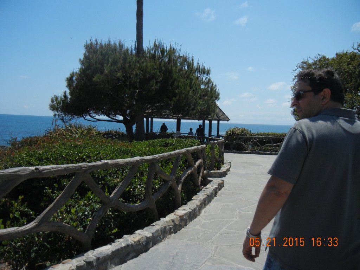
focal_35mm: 30
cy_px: 135
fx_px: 312
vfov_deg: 46.8
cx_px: 180
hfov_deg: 60.0
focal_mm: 5.4
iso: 160
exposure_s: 1/685
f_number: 7
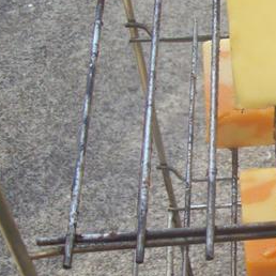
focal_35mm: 111
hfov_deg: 14.9
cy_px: 229
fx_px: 1001
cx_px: 380
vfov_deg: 15.6
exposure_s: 1/176
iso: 80
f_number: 2.7
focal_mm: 6
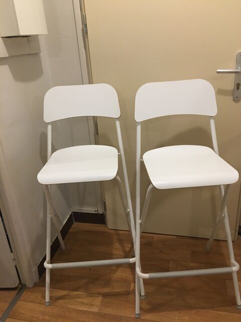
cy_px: 161
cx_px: 120
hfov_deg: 48.2
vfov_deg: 61.7
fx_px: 269
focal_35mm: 29
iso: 160
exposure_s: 1/33
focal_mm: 4.15
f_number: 2.2
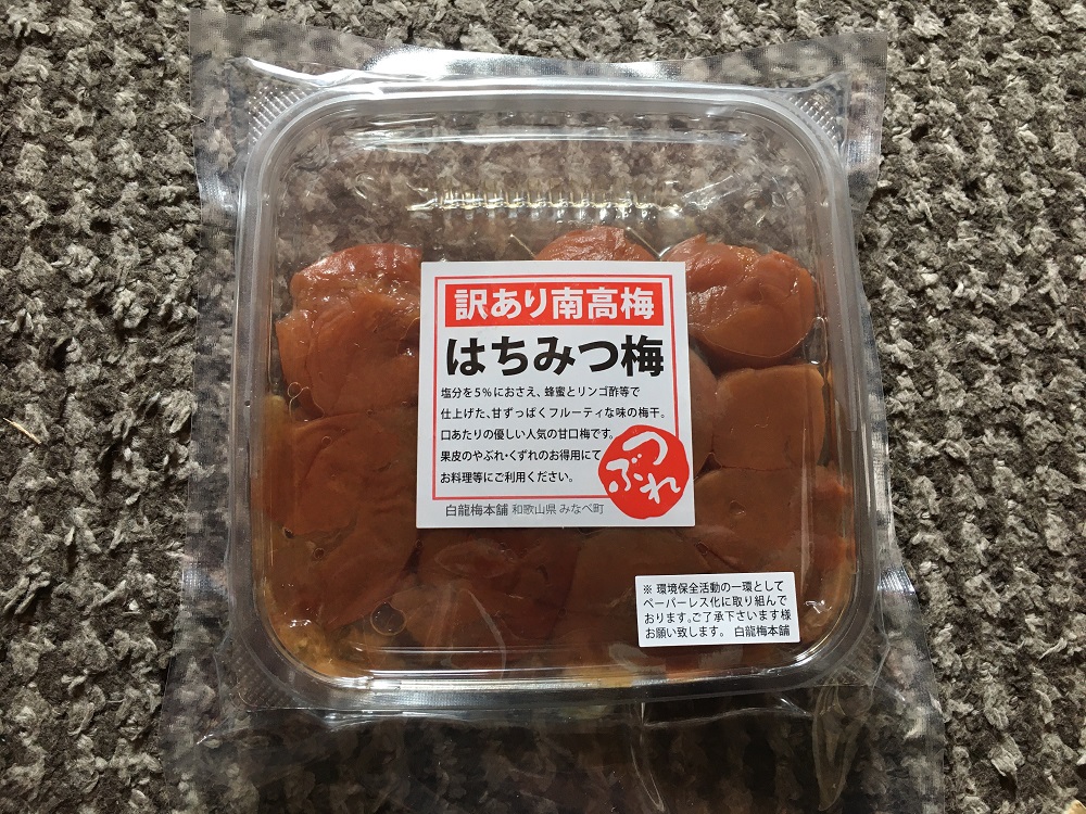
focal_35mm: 29
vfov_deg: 48.2
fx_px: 910
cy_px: 407
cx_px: 543
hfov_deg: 61.7
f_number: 2.2
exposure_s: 1/30
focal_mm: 4.15
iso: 64
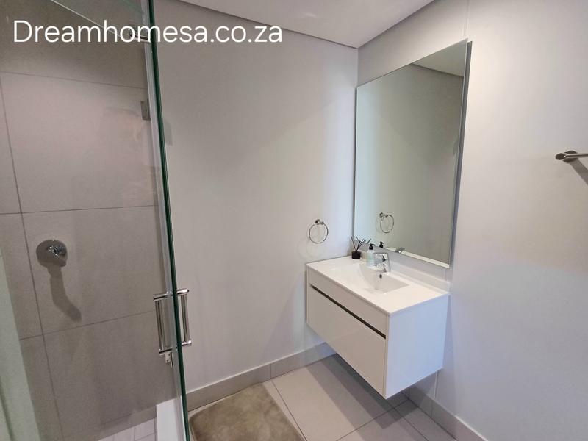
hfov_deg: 94.5
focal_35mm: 16
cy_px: 220
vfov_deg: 78.1
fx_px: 272
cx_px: 294
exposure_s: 1/50
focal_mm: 1.64
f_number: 2.2
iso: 125
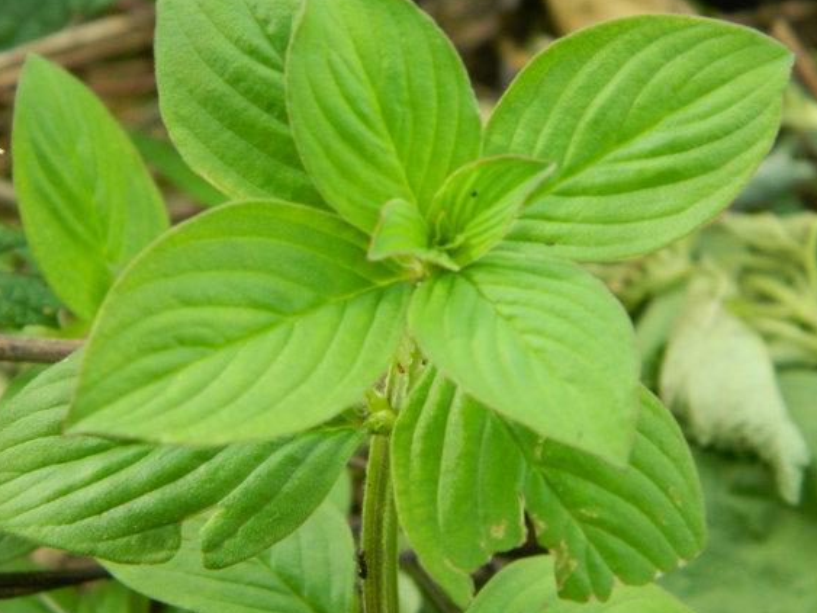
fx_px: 2643
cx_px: 412
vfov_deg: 13.2
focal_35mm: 112
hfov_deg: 17.6
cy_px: 301
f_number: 4.5
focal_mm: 18.6
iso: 320
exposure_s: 1/400
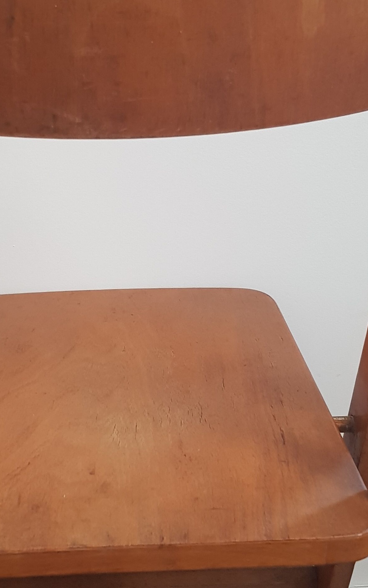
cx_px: 104
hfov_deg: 21.9
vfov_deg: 34.5
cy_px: 313
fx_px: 947
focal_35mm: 59
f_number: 1.7
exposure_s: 1/16
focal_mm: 4.2
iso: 200
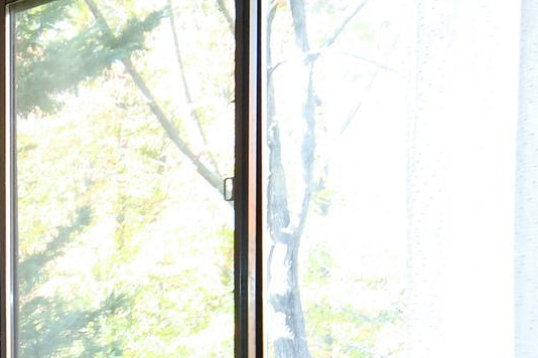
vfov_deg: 19.0
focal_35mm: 69
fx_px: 1031
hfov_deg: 25.8
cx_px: -127
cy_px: 382
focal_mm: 12
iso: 280
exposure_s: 1/60
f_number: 4
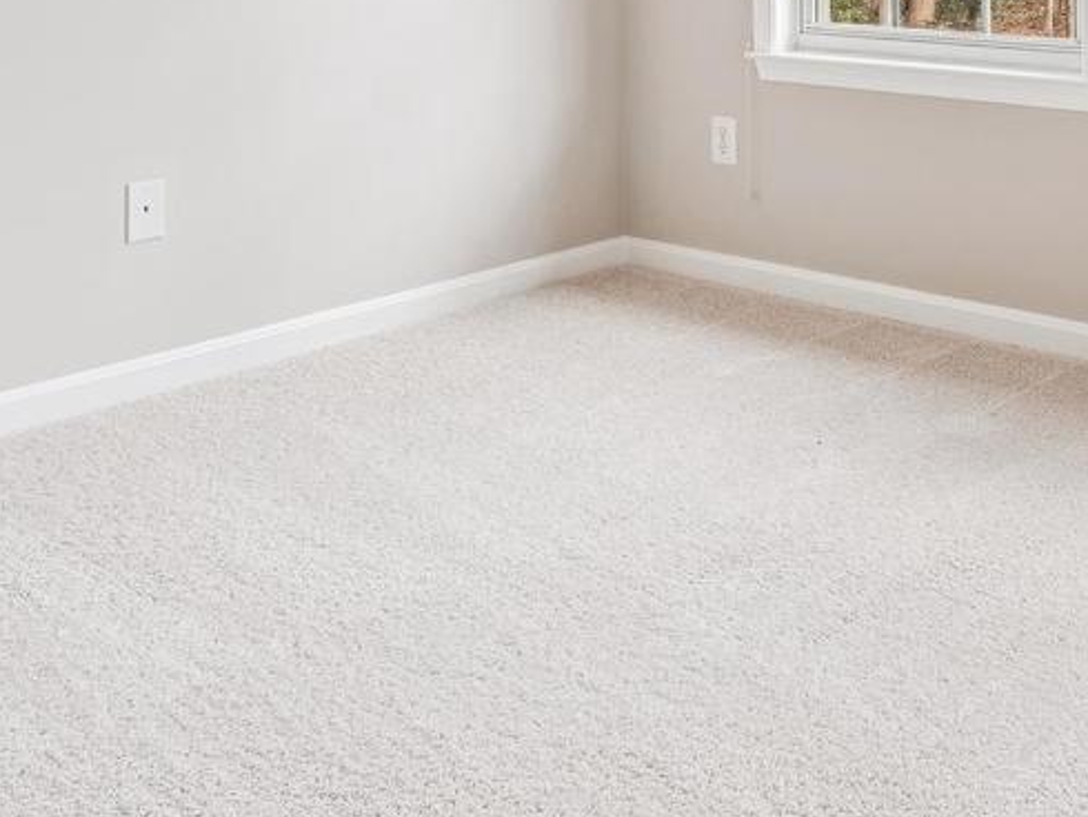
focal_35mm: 48
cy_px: -67
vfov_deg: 27.8
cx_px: 846
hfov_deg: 38.4
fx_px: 1509
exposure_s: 1/60
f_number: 8
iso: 640
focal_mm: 17
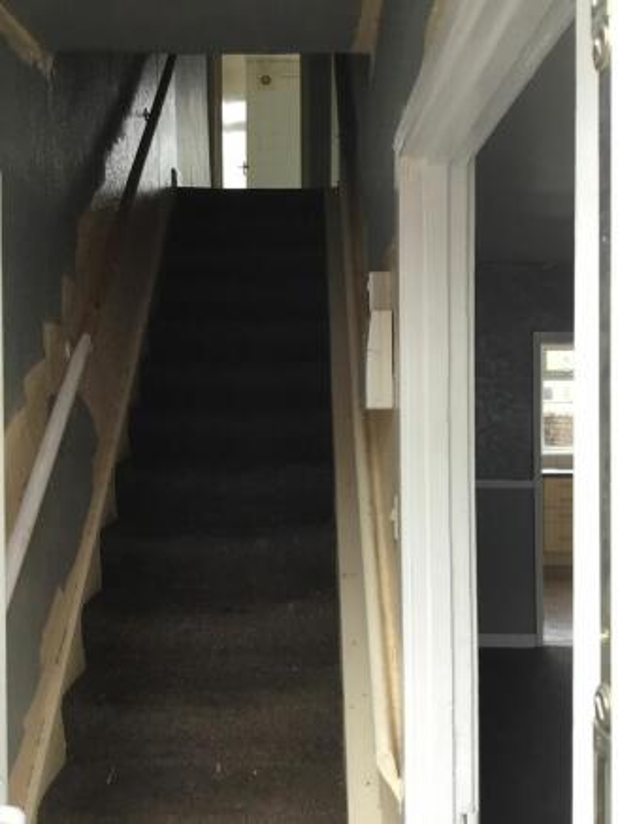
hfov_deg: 45.5
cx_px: 309
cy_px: 412
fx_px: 738
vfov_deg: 58.3
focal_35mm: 31
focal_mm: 3.3
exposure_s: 1/33
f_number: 2.4
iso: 50
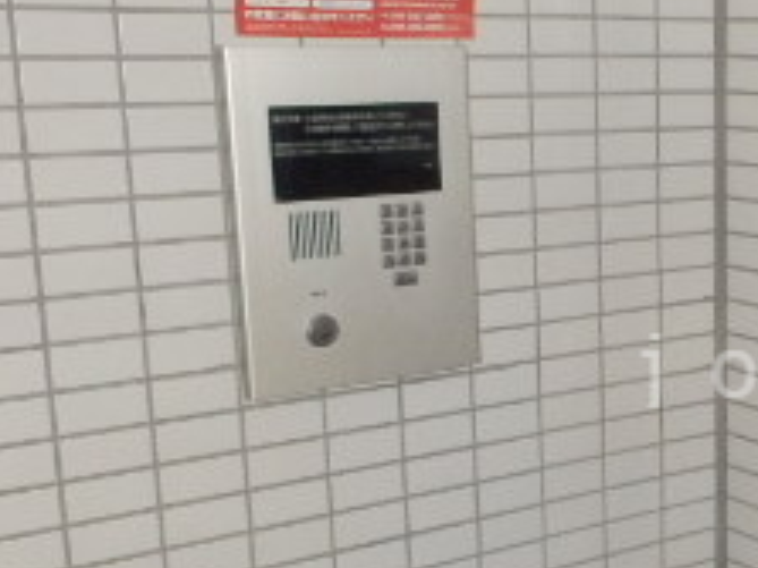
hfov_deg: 25.7
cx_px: 867
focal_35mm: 69
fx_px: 1510
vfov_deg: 21.2
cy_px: 367
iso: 800
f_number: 7.9
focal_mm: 4.2
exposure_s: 1/30
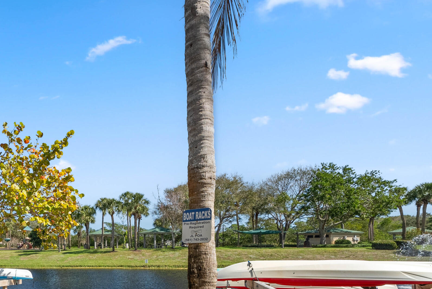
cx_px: 32
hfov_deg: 53.1
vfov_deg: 40.8
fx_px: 360
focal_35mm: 30
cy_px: 251
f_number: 9
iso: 100
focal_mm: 16
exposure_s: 1/20
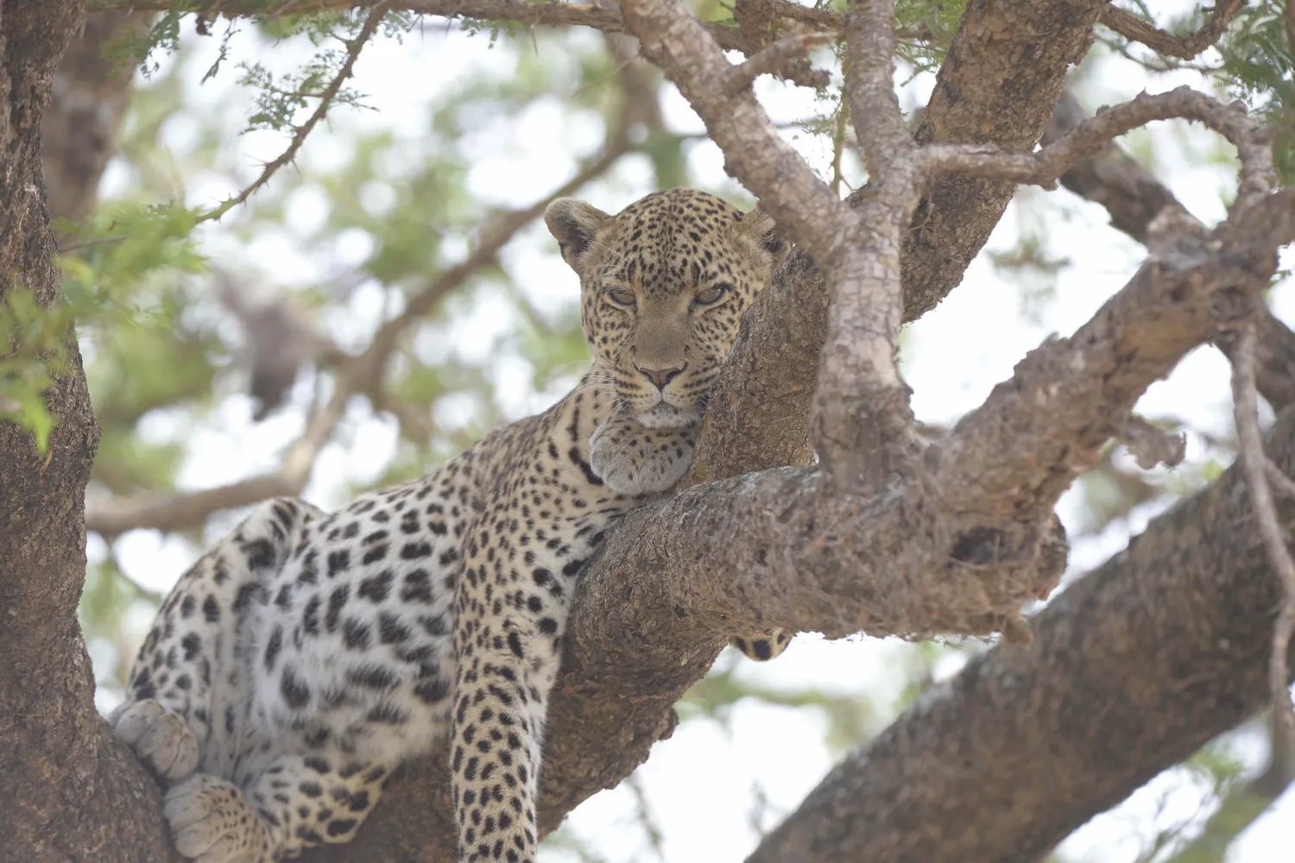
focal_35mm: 380
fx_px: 13668
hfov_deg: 5.4
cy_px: 432
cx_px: 648
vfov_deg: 3.6
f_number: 6.3
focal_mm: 380
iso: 200
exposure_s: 1/200
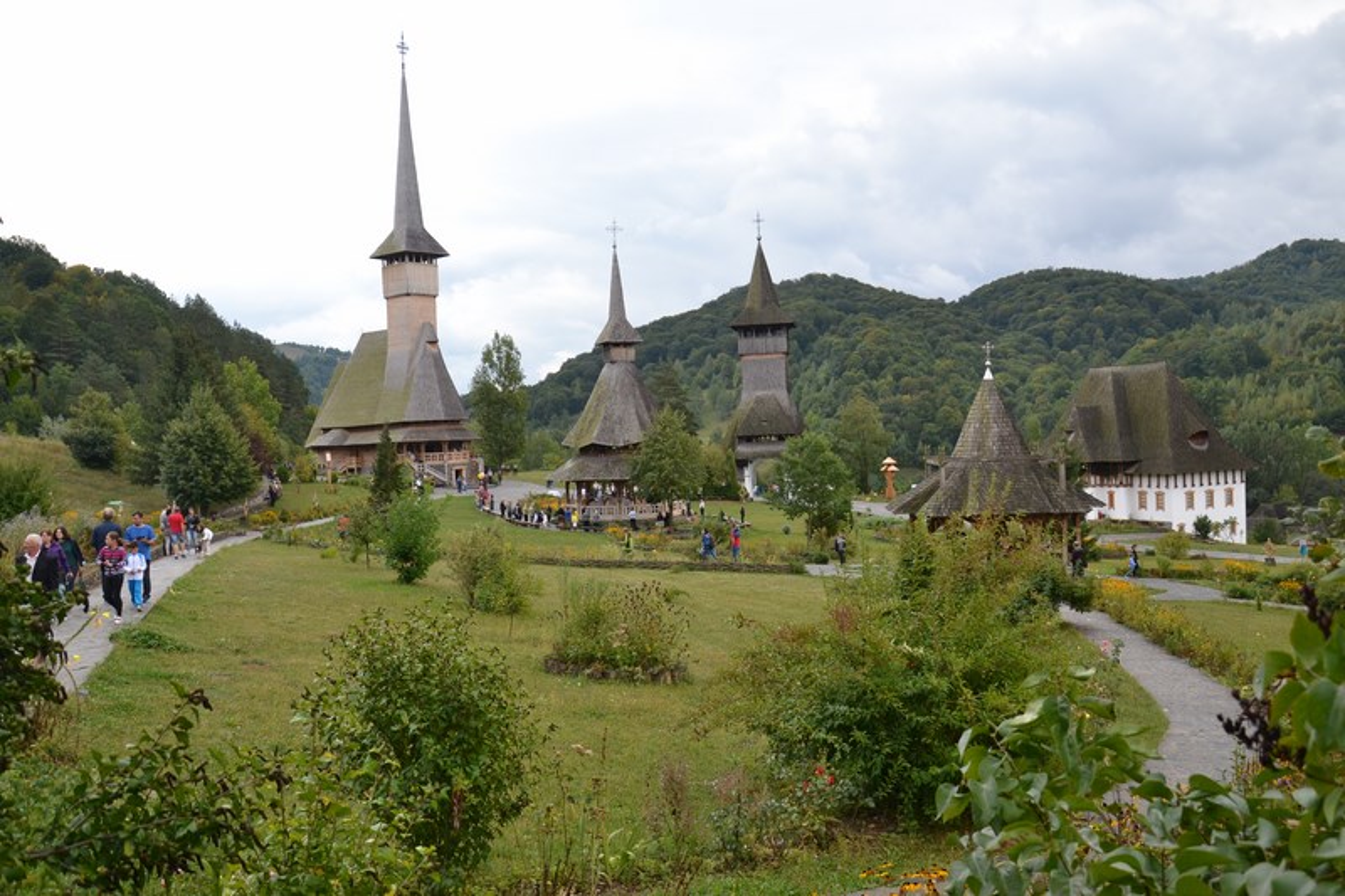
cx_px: 672
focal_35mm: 27
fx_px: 1008
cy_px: 448
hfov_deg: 67.4
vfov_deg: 47.9
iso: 280
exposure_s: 1/125
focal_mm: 18
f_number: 5.6
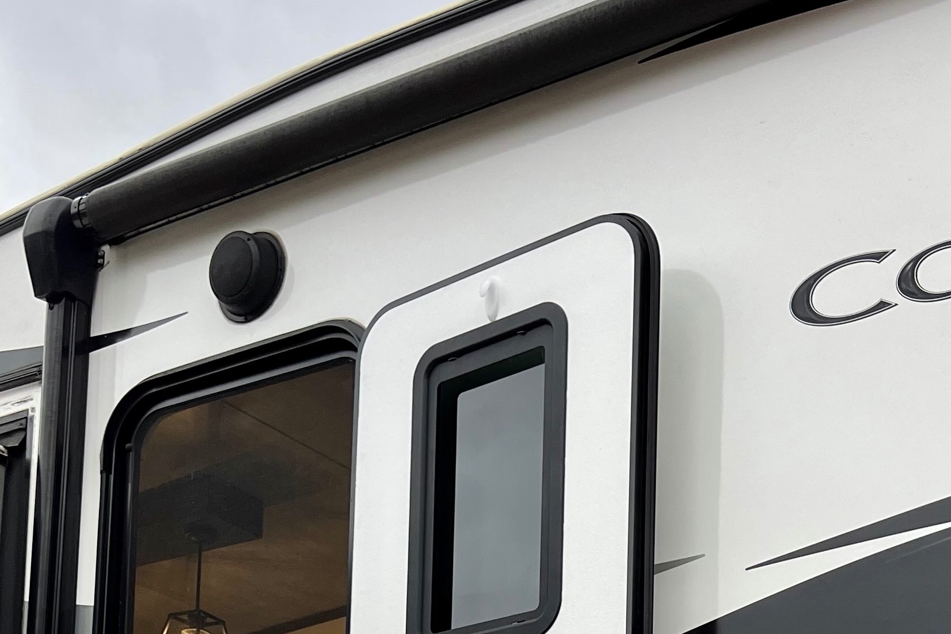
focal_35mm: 66
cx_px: 637
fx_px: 1743
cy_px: 1028
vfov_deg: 17.8
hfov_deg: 30.3
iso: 100
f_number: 1.5
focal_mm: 5.7
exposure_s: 1/121
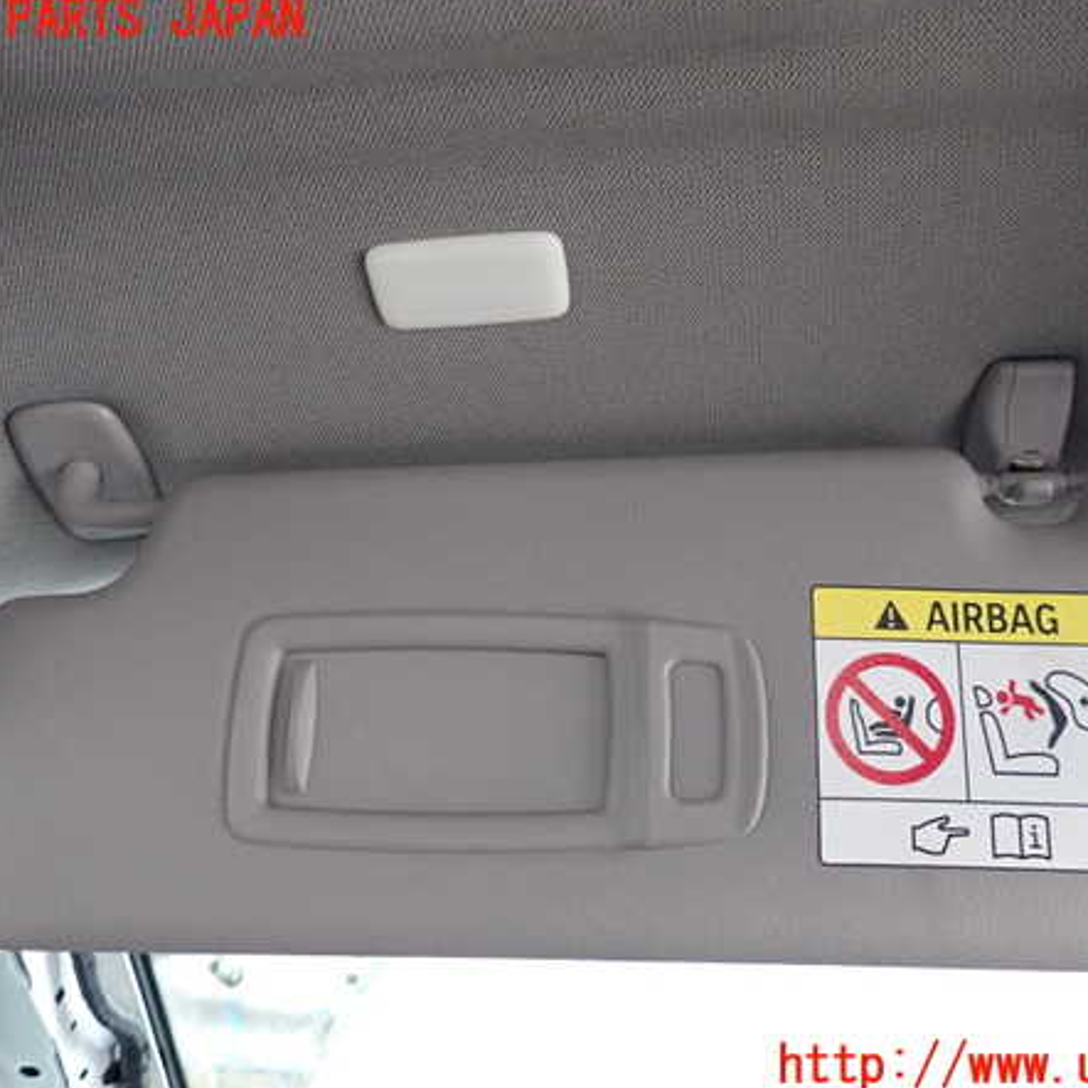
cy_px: 544
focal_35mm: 30
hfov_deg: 54.0
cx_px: 596
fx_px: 1067
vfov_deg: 54.0
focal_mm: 4.5
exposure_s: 1/125
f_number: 2
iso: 1250
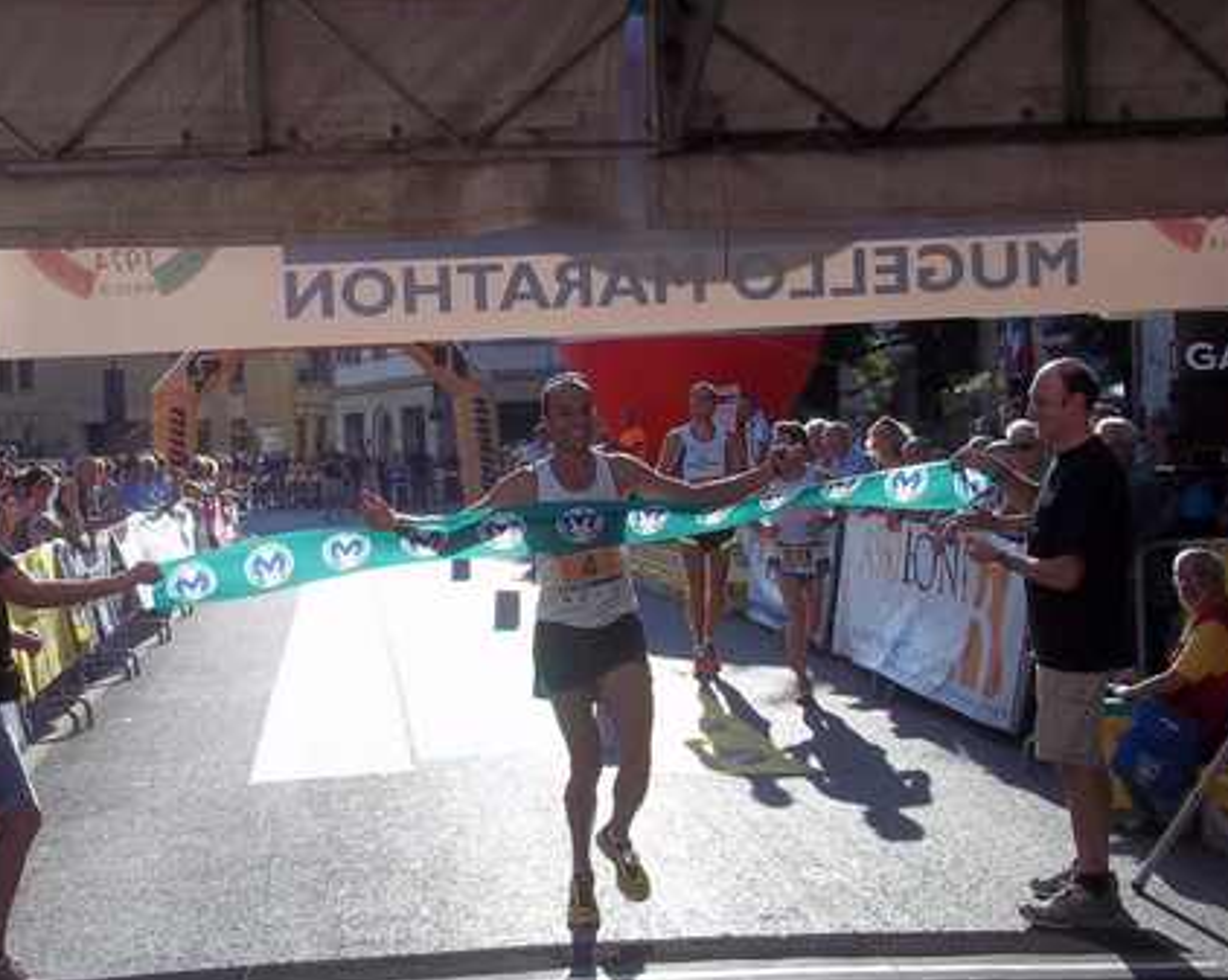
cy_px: 489
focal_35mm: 50
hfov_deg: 37.0
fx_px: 1816
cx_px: 422
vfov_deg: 30.2
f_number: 3.1
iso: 100
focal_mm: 6.5
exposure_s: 1/1000
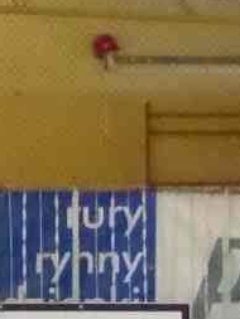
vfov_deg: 7.1
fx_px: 2300
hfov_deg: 6.0
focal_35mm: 249
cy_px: 943
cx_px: 37
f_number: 3.9
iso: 3200
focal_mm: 7.4
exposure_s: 1/400
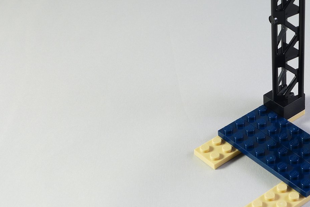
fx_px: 792
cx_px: 252
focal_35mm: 92
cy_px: 109
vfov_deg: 14.9
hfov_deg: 21.8
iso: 80
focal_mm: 9.8
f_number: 4.5
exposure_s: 1/2.5
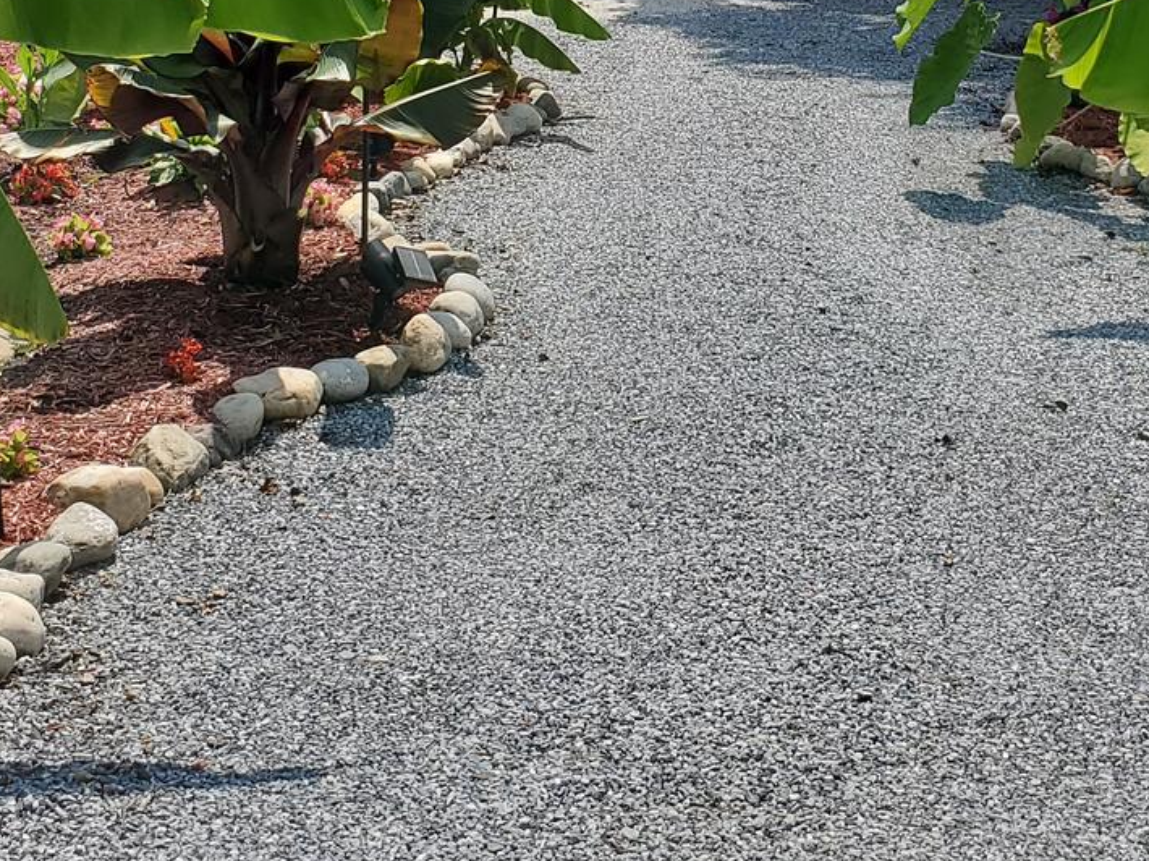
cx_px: 591
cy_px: -206
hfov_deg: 26.0
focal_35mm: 75
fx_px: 2489
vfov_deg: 18.5
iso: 50
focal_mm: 4.3
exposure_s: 1/2054
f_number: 2.4
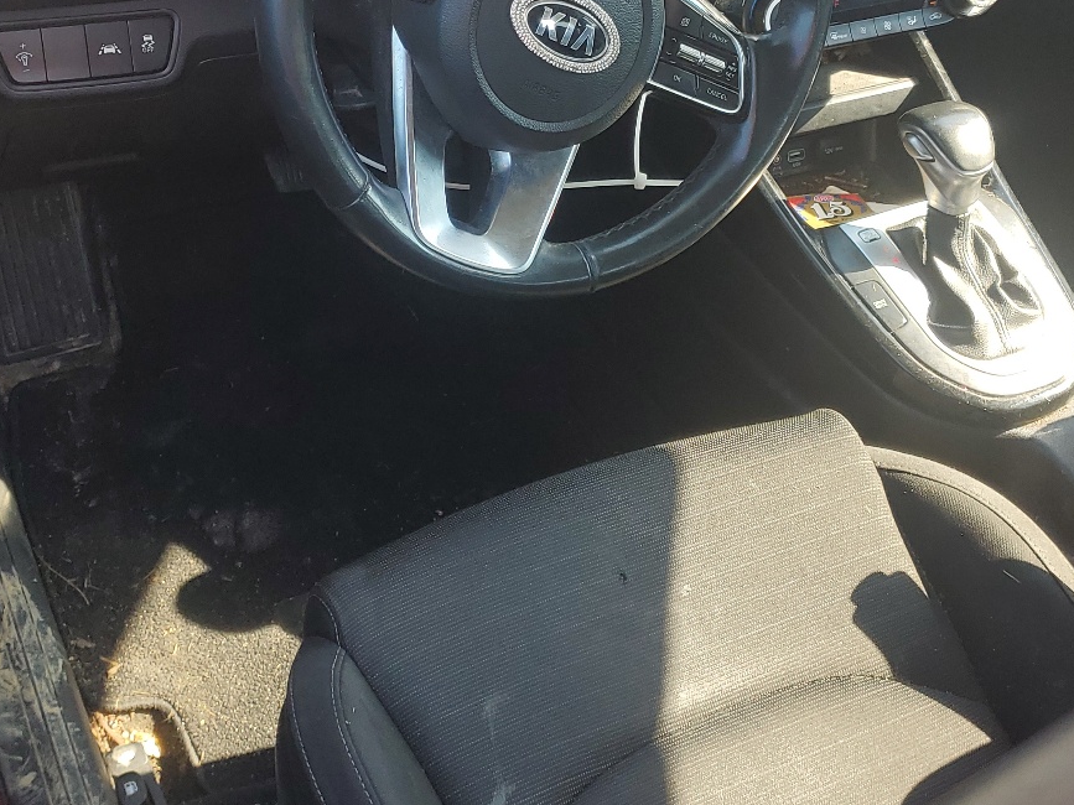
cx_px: 487
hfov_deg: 39.6
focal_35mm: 48
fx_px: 1489
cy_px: 163
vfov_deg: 29.6
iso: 50
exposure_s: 1/217
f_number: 1.5
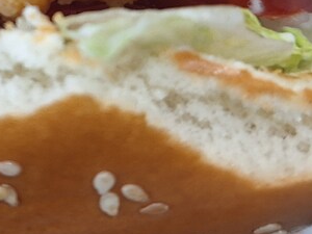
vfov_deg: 20.1
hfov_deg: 27.6
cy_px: -42
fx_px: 622
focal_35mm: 69
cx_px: 60
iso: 64
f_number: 1.8
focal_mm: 5.54
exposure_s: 1/60
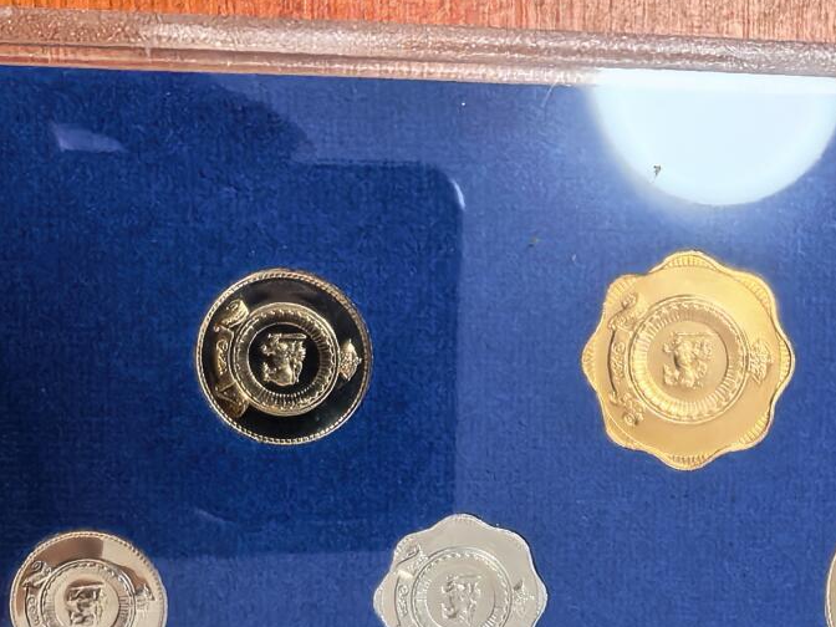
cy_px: 537
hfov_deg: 38.0
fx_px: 1208
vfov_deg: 28.2
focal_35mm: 50
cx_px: 511
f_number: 2.2
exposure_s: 1/33.3
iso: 250
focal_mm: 1.68
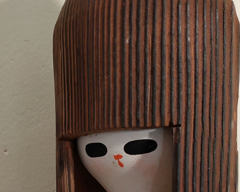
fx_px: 398
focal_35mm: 56
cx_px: 92
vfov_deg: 24.0
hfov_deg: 33.4
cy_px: 246
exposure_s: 1/30
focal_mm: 3.94
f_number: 1.9
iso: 200
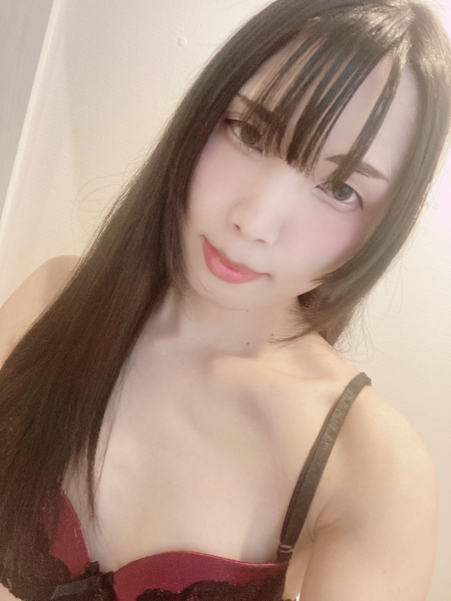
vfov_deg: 56.8
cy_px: 300
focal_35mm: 32
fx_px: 556
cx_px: 226
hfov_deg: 44.2
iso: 400
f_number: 2.2
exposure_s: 1/25
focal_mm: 2.87
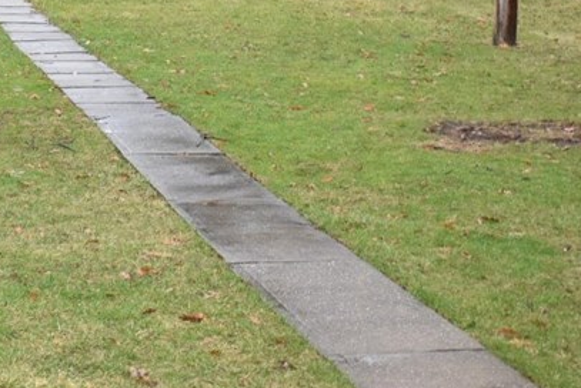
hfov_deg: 17.7
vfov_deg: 12.1
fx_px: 1809
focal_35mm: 112
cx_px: -34
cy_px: -20
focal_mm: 28
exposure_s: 1/60
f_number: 4.2
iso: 500
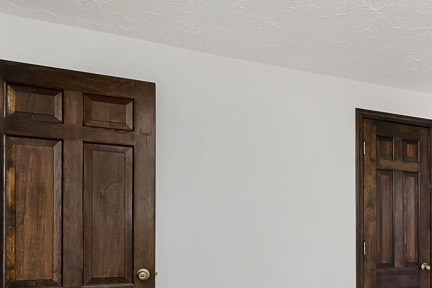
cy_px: 223
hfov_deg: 53.5
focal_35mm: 32
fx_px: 384
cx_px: 364
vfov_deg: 39.8
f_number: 5.6
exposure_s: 1/60
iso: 320
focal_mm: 15
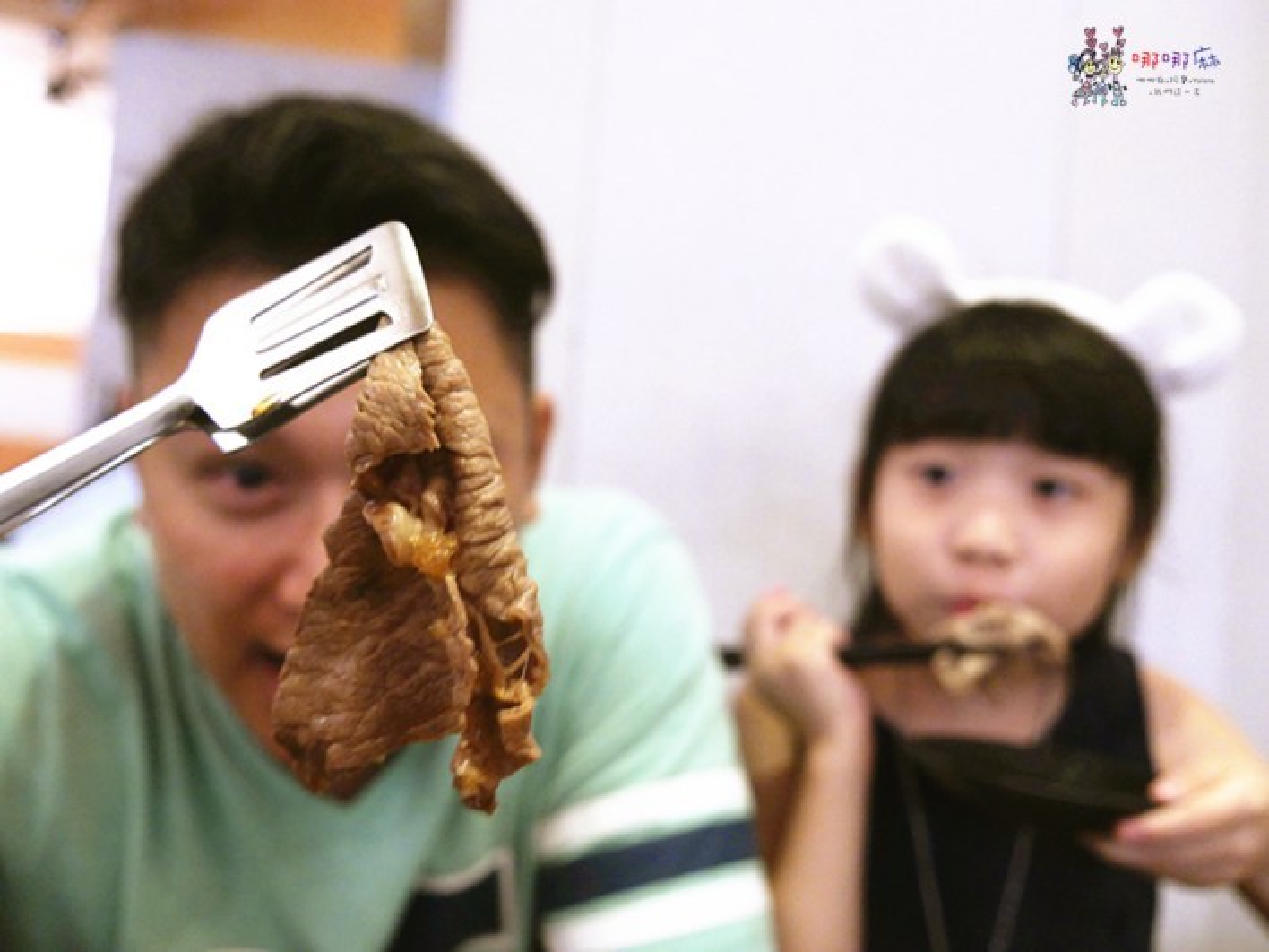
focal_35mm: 34
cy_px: 476
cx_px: 634
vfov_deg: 41.8
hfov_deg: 54.0
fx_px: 1246
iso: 2000
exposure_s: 1/20
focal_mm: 17
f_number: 3.7
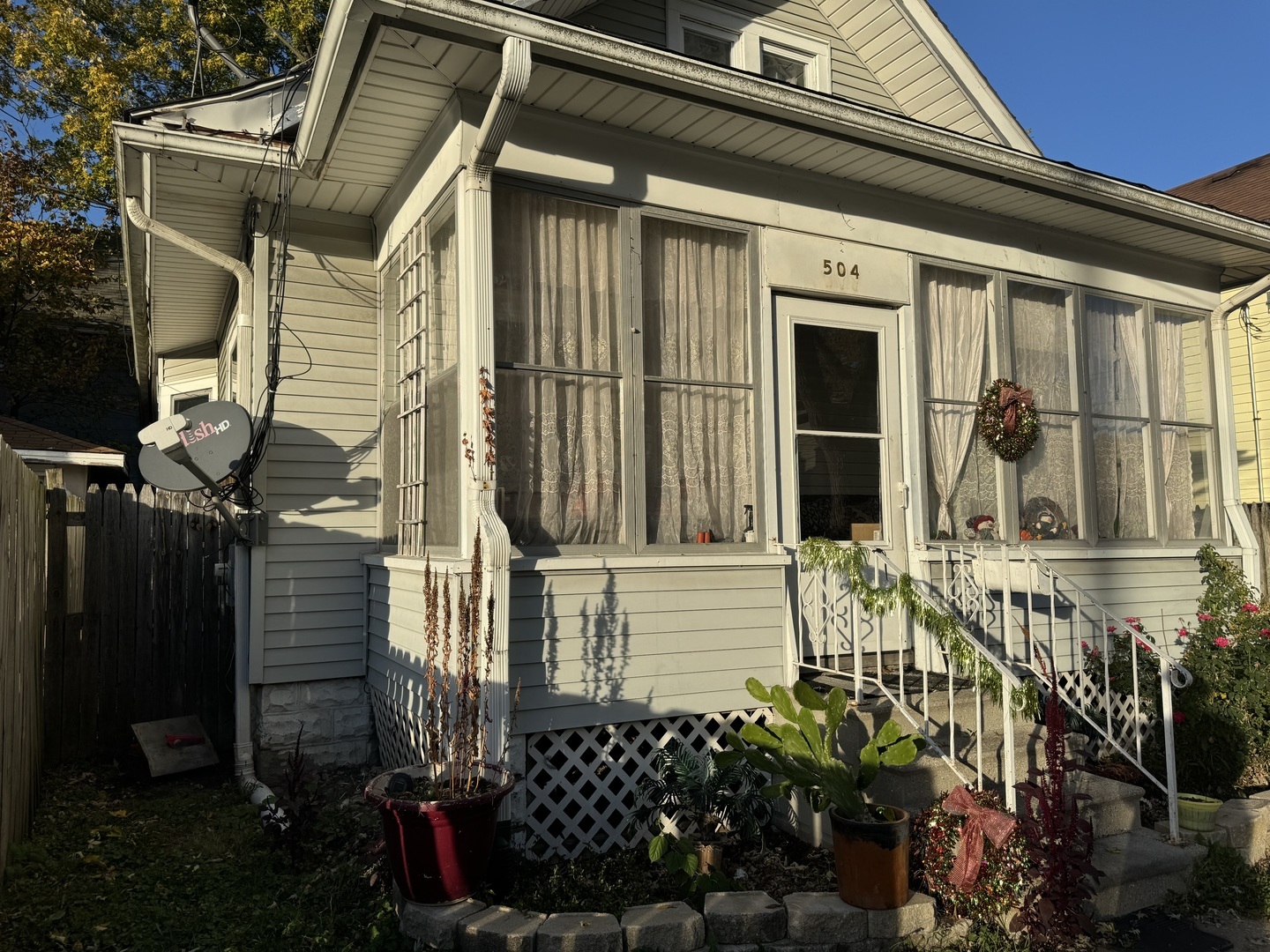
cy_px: 476
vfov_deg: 56.8
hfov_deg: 71.6
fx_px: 881
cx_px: 635
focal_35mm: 24
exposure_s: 1/4310
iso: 80
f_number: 1.78
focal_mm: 6.76
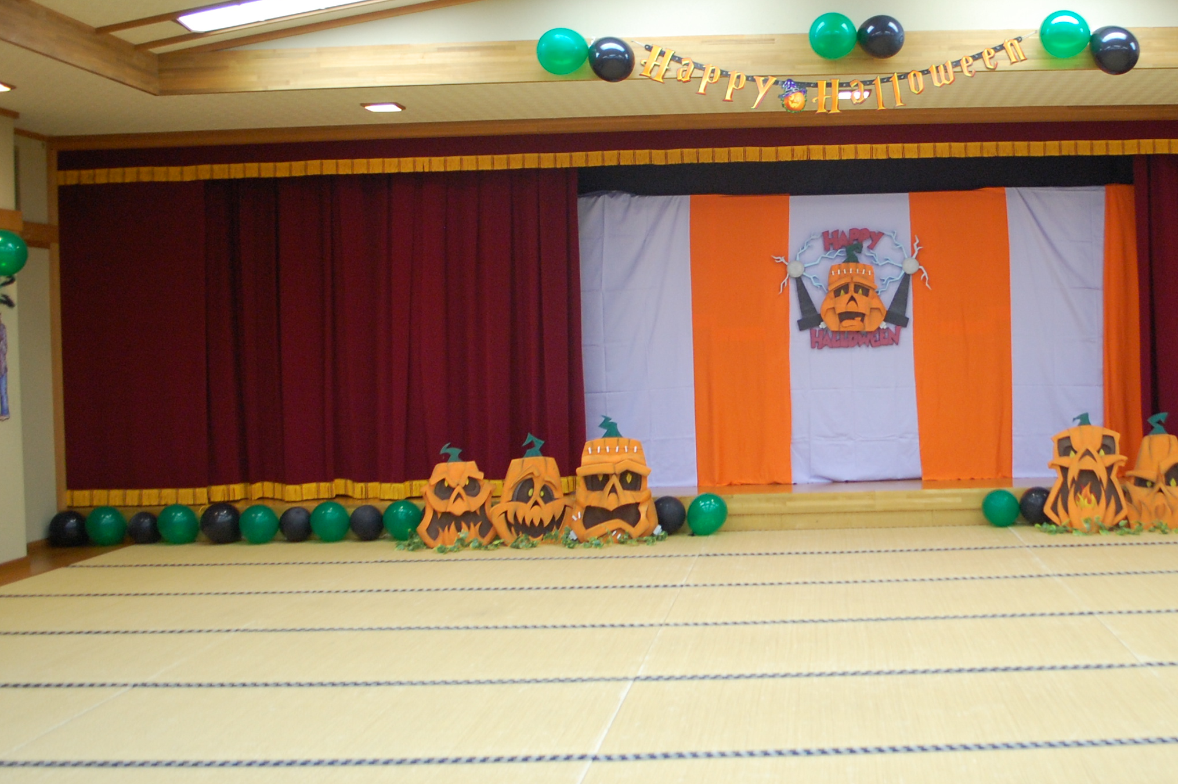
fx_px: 1308
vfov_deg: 33.3
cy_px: 326
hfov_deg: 47.5
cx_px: 807
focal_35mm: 40
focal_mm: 18
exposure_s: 1/25
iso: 800
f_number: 3.5
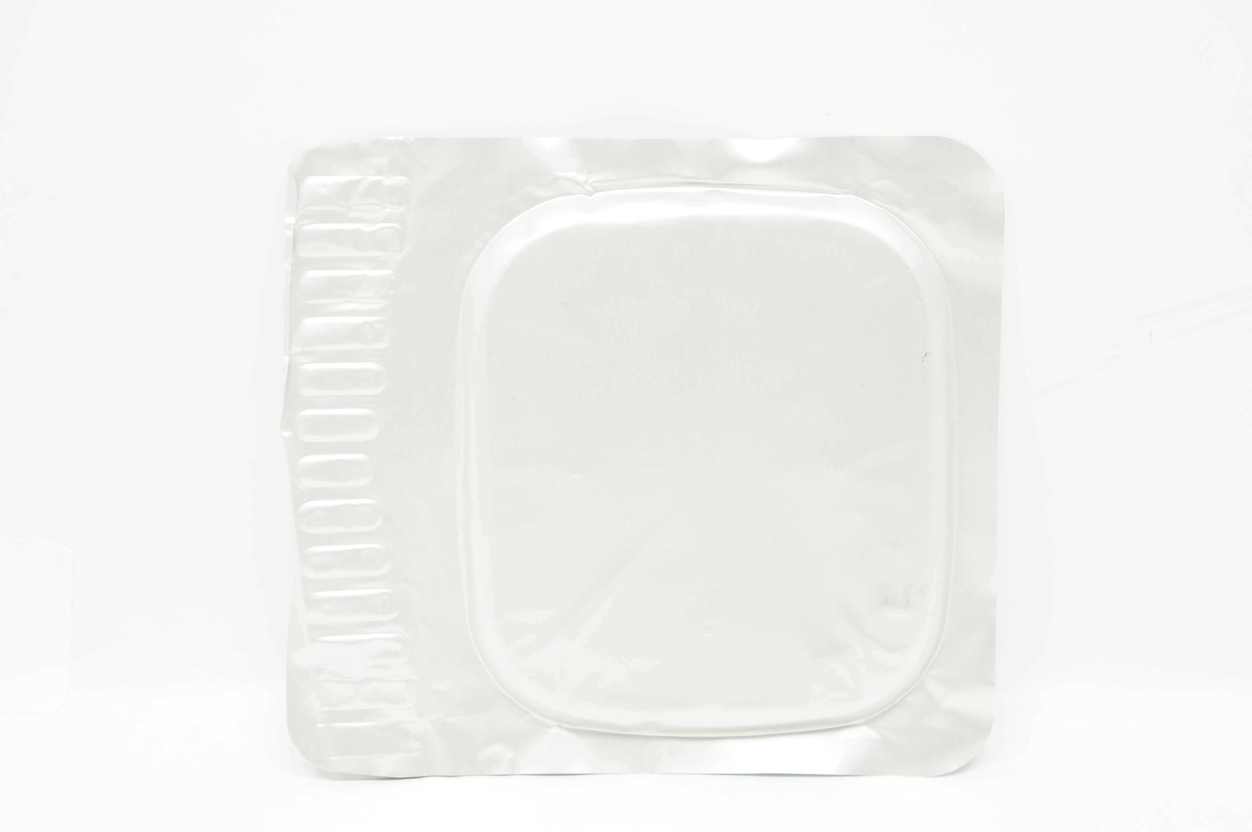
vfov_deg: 19.7
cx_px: 626
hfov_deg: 29.3
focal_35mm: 69
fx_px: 2397
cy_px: 416
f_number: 5.6
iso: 800
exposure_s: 1/100
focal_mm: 46
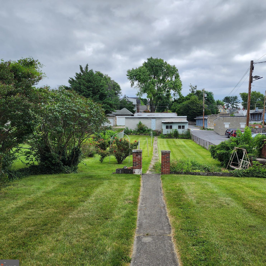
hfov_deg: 56.9
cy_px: 137
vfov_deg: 57.3
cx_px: 158
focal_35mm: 28
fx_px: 243
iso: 12
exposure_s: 1/836
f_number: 1.8
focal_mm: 6.4
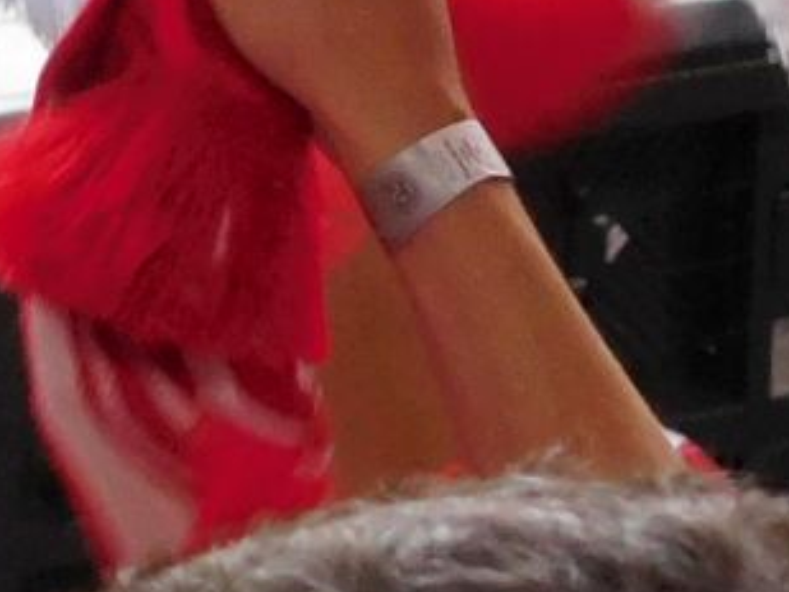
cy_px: 166
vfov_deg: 1.1
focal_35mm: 1295
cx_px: -54
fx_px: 29528
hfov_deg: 1.5
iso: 400
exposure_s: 1/100
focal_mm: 35.7
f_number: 5.4
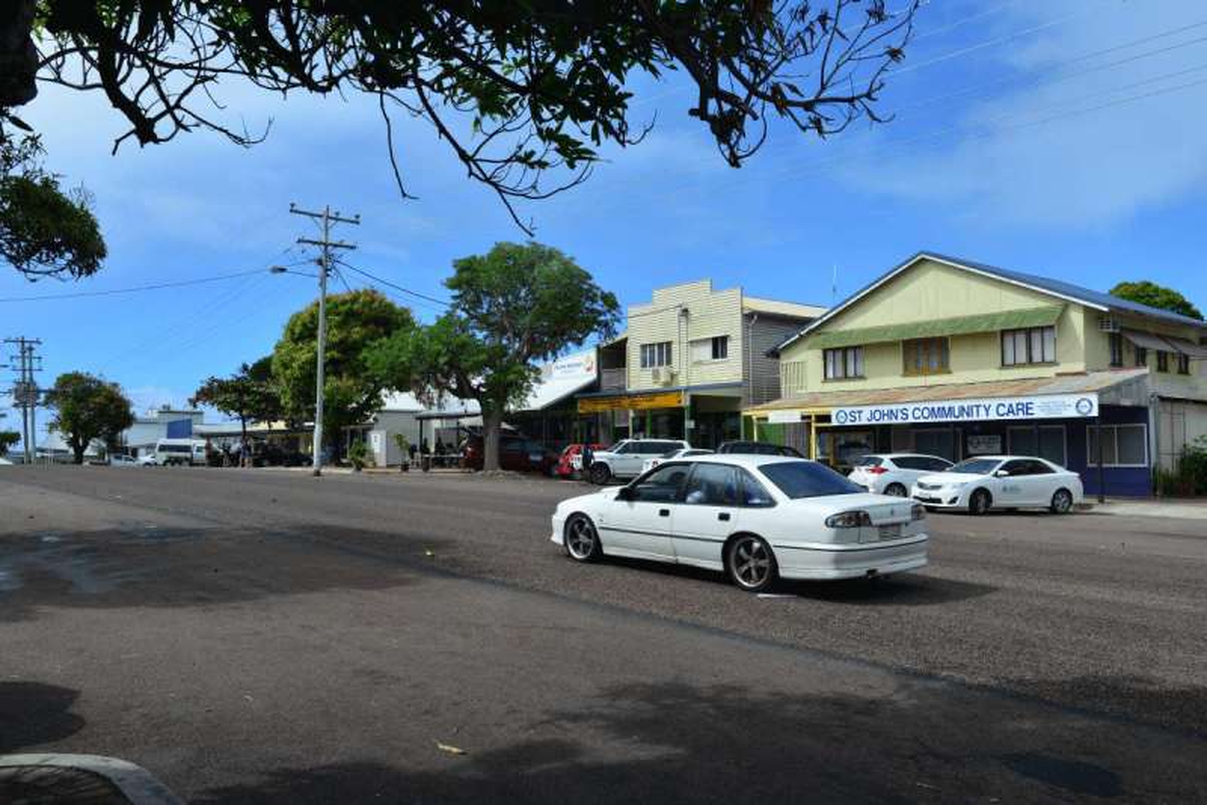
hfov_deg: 60.3
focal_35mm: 31
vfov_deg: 42.4
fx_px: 1040
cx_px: 604
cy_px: 402
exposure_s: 1/500
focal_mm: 31
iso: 250
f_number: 11
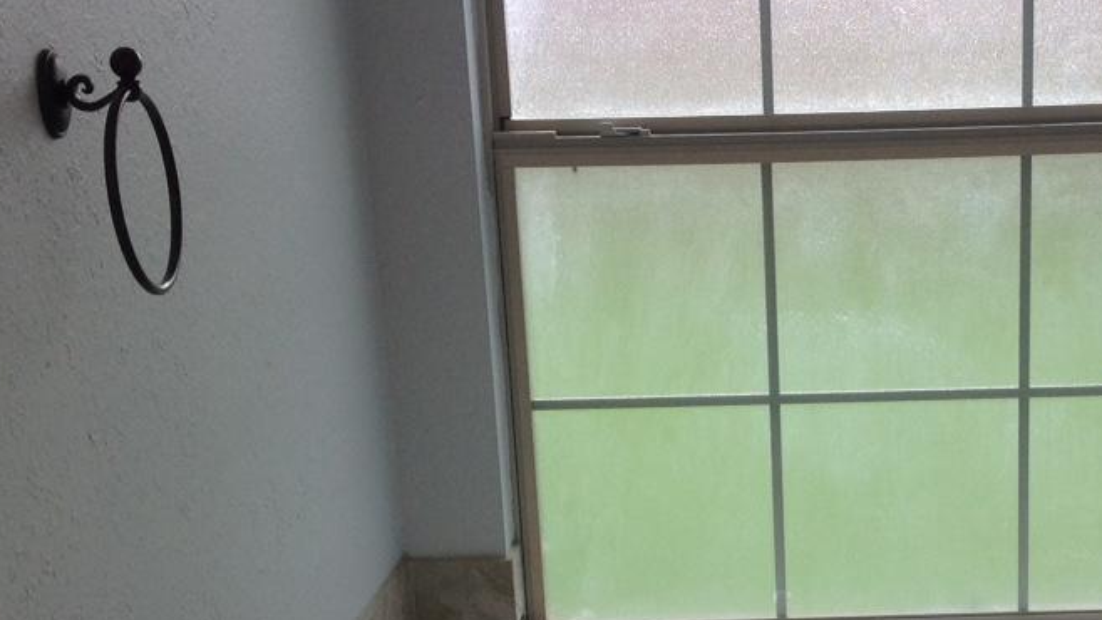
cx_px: 844
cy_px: 610
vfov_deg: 15.8
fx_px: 2191
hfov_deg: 27.8
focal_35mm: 75
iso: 50
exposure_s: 1/206
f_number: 2.4
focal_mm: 4.28
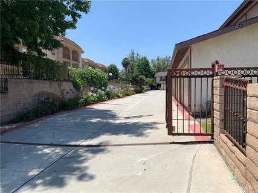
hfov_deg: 67.3
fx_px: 194
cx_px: 129
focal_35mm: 26
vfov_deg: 53.0
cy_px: 96
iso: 25
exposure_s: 1/2364
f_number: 1.8
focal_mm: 4.25
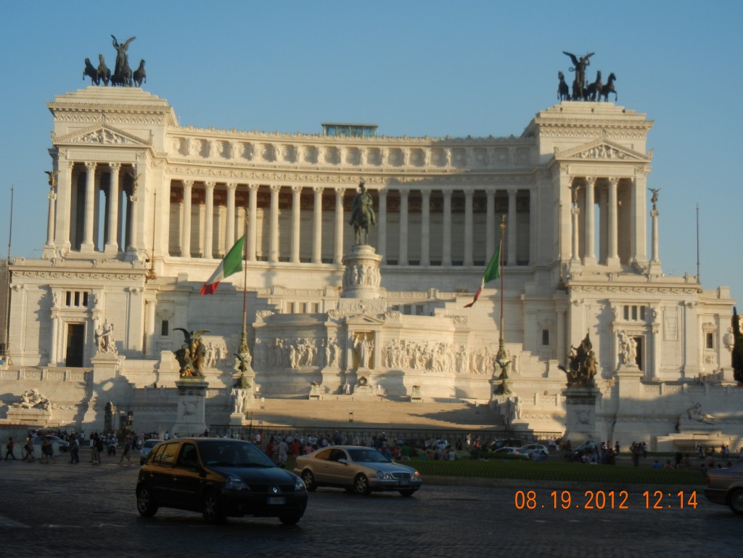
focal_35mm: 68
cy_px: 279
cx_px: 372
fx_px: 1460
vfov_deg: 21.6
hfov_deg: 28.6
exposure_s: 1/725
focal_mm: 12.2
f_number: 4.1
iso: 160
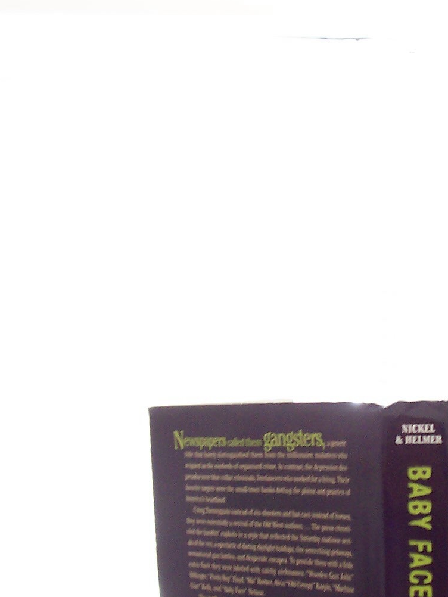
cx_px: 382
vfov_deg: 25.7
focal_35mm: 75
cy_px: 431
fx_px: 1294
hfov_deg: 19.4
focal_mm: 5.6
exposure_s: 1/8
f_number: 2.8
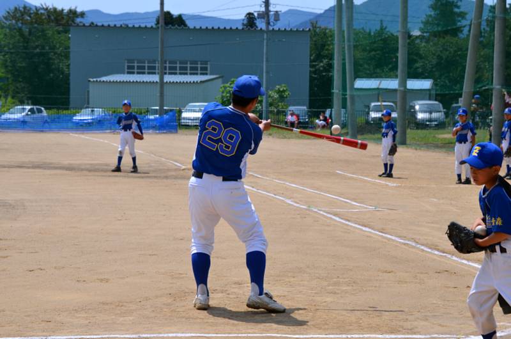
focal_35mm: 108
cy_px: 170
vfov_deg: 12.6
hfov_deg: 19.0
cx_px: 256
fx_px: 1530
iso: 400
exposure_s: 1/1600
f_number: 7.1
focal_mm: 72
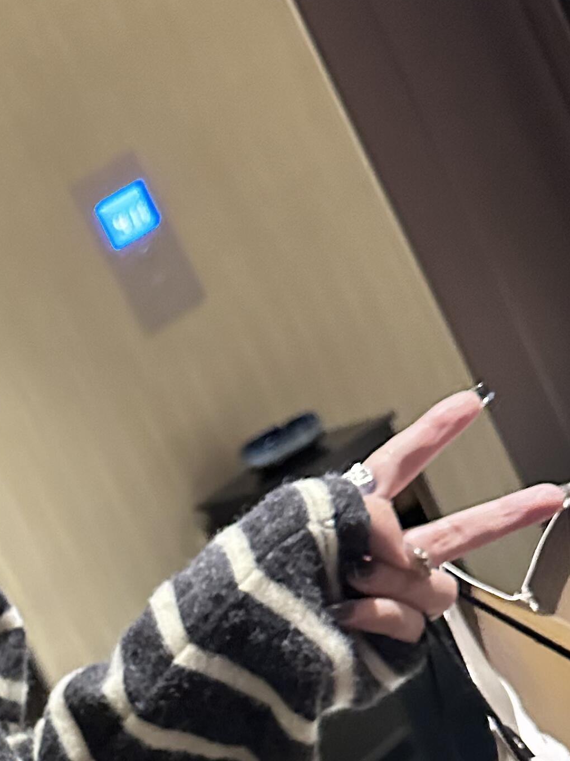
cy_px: 788
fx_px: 1559
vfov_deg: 25.8
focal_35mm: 71
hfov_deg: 18.5
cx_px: -263
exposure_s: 1/30
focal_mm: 6.86
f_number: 1.78
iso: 1000
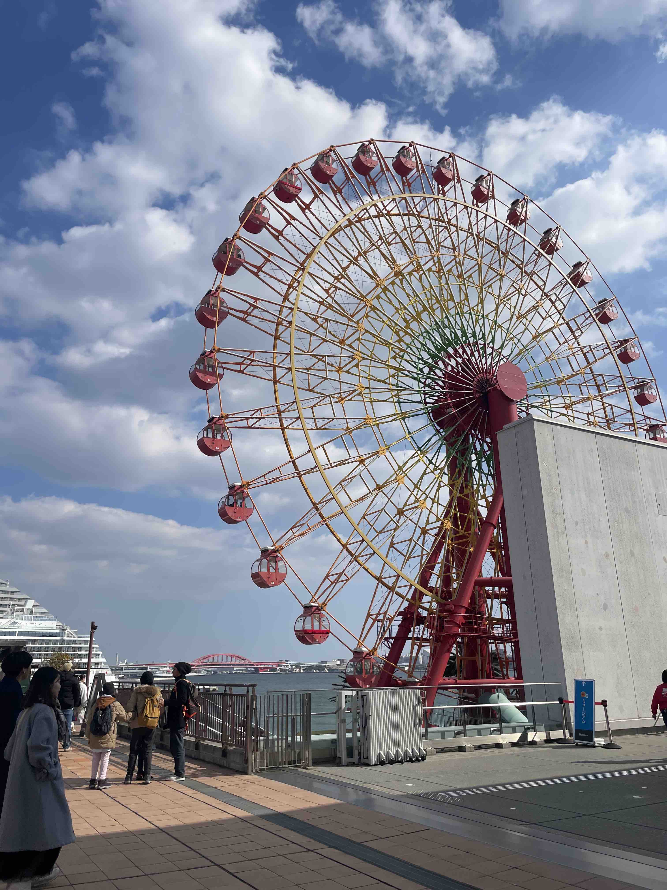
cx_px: 334
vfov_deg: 67.3
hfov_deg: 53.1
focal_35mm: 26
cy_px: 445
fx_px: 668
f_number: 1.6
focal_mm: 4.2
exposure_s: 1/7299
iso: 32
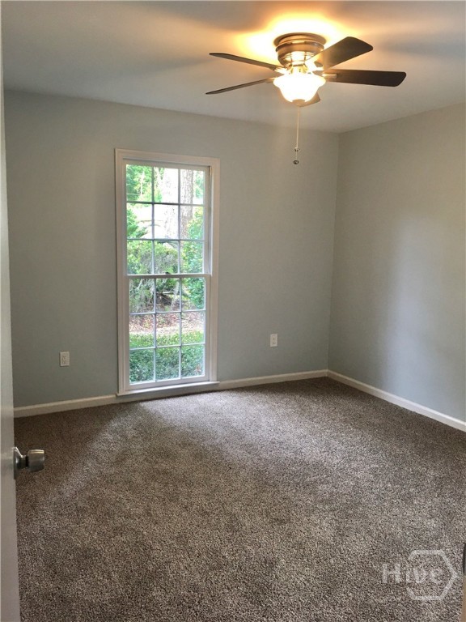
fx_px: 521
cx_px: 233
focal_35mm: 29
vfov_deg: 61.7
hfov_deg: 48.2
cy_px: 311
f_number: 2.2
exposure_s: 1/15
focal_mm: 4.15
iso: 32
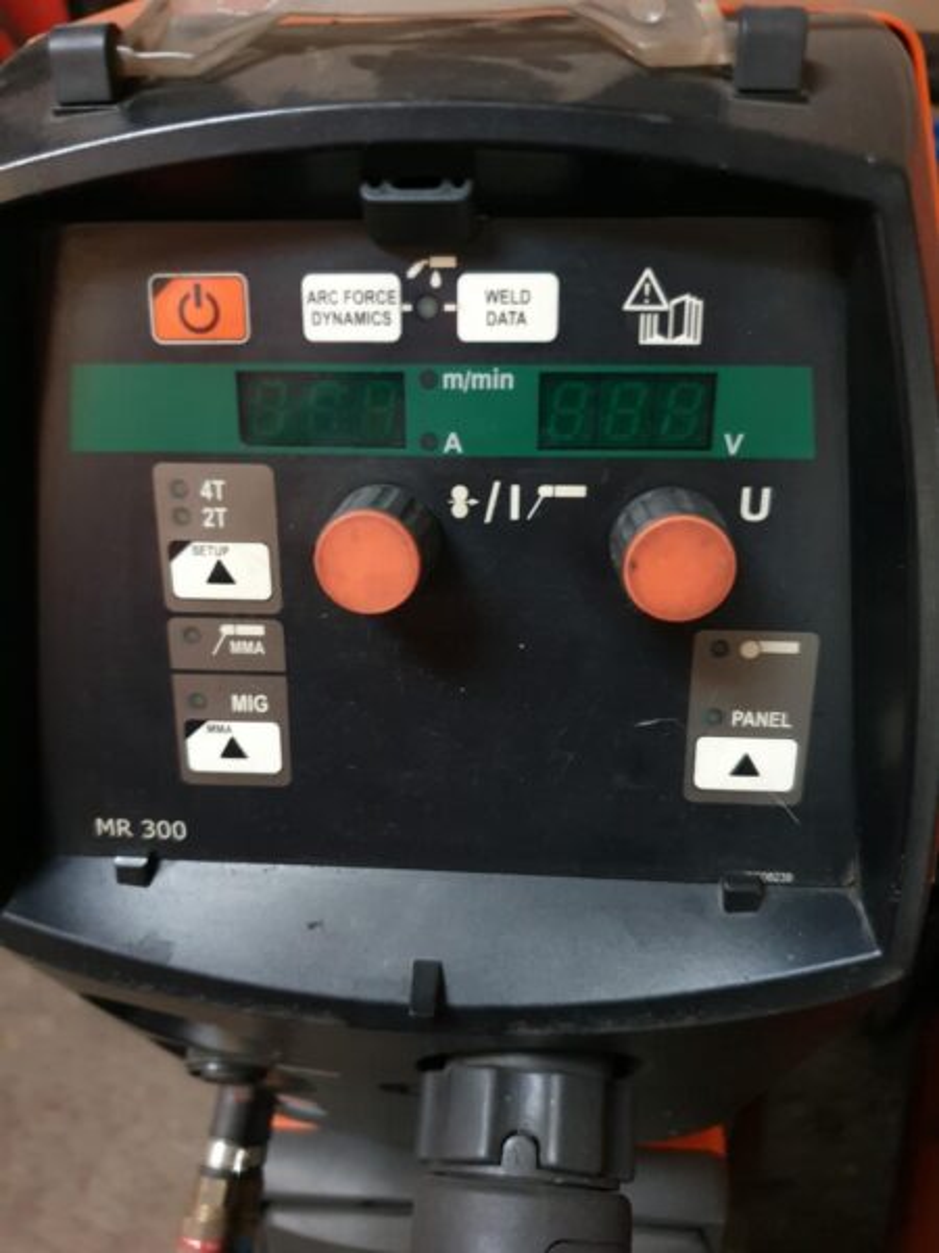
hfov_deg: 53.1
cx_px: 470
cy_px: 626
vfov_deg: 67.3
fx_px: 940
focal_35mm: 26
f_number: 1.5
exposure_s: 1/10
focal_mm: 4.32
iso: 640
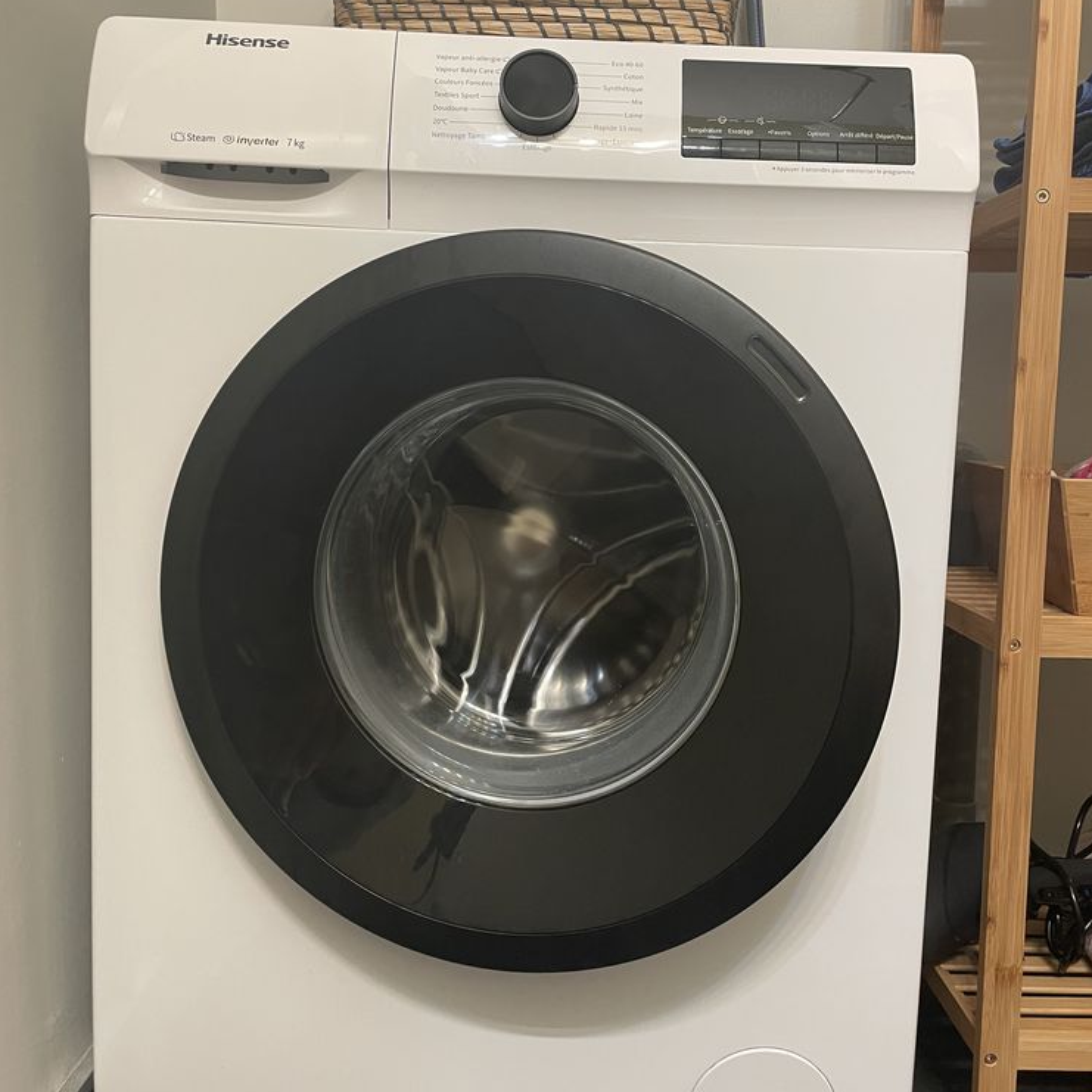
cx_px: 550
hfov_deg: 52.5
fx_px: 1106
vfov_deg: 52.5
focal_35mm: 31
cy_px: 532
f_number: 1.6
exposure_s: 1/50
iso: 160
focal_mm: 4.2
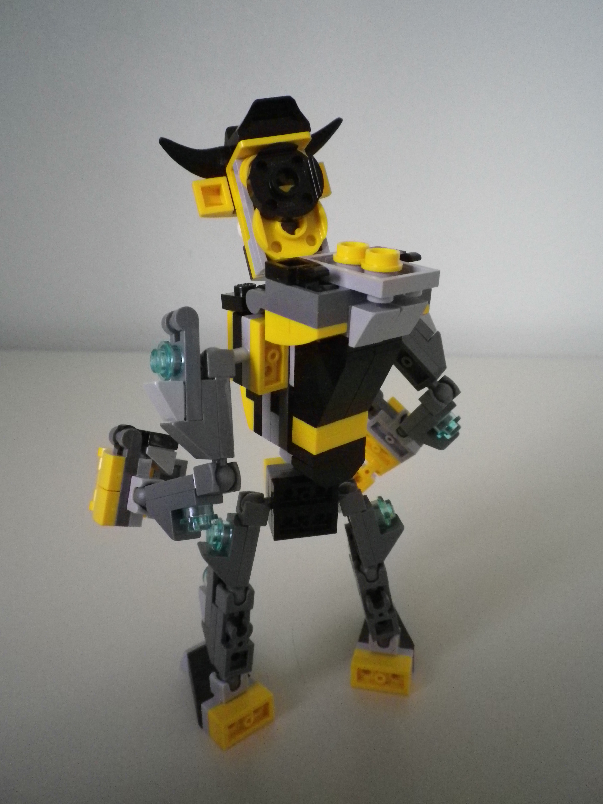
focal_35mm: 28
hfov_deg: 49.7
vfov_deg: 63.4
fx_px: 650
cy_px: 402
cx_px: 302
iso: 800
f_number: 3.5
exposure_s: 1/60
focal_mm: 5.05
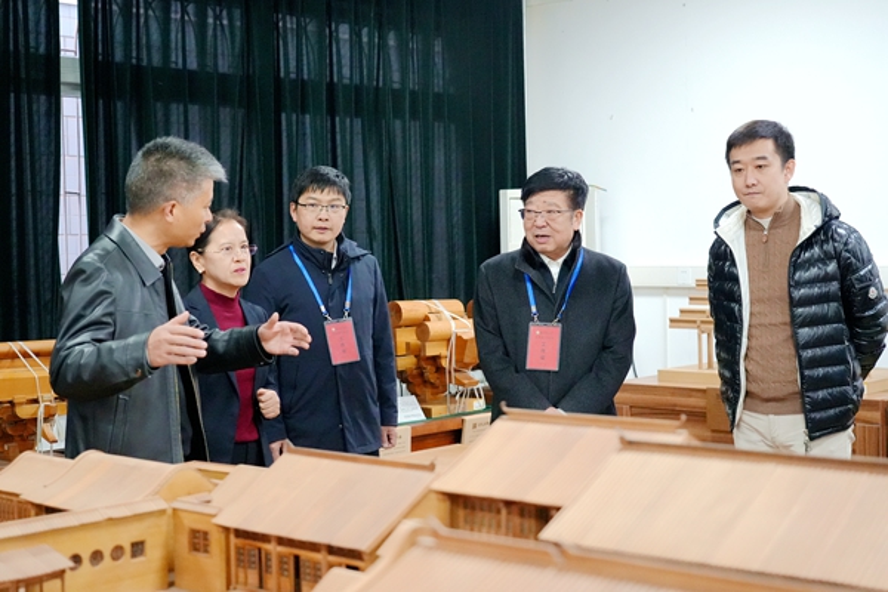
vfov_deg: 28.1
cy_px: 296
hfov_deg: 41.1
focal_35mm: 48
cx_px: 444
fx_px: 1184
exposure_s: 1/160
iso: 6400
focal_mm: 48
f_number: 4
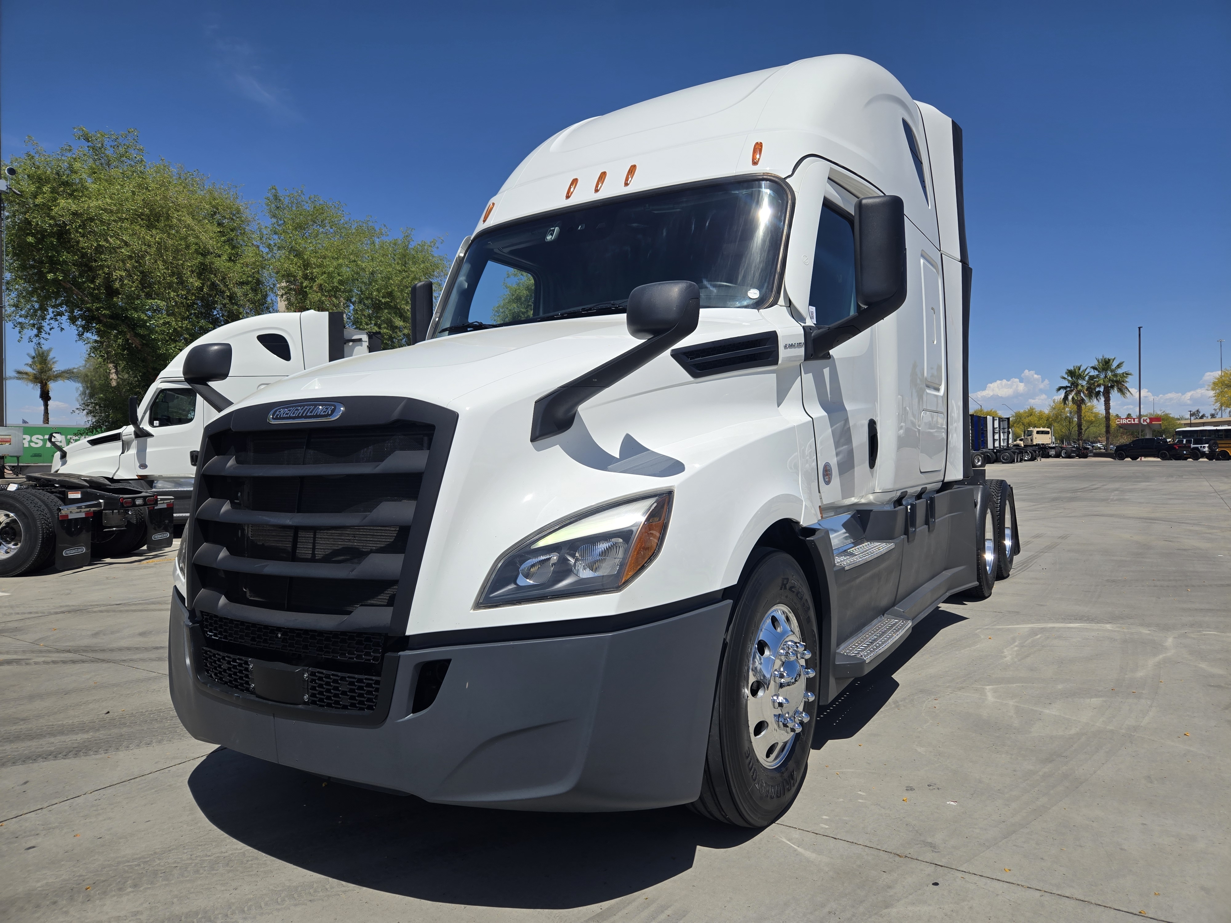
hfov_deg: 73.9
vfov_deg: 58.9
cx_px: 616
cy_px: 462
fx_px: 818
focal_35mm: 23
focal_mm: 5.4
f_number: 1.8
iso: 25
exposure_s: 1/3203
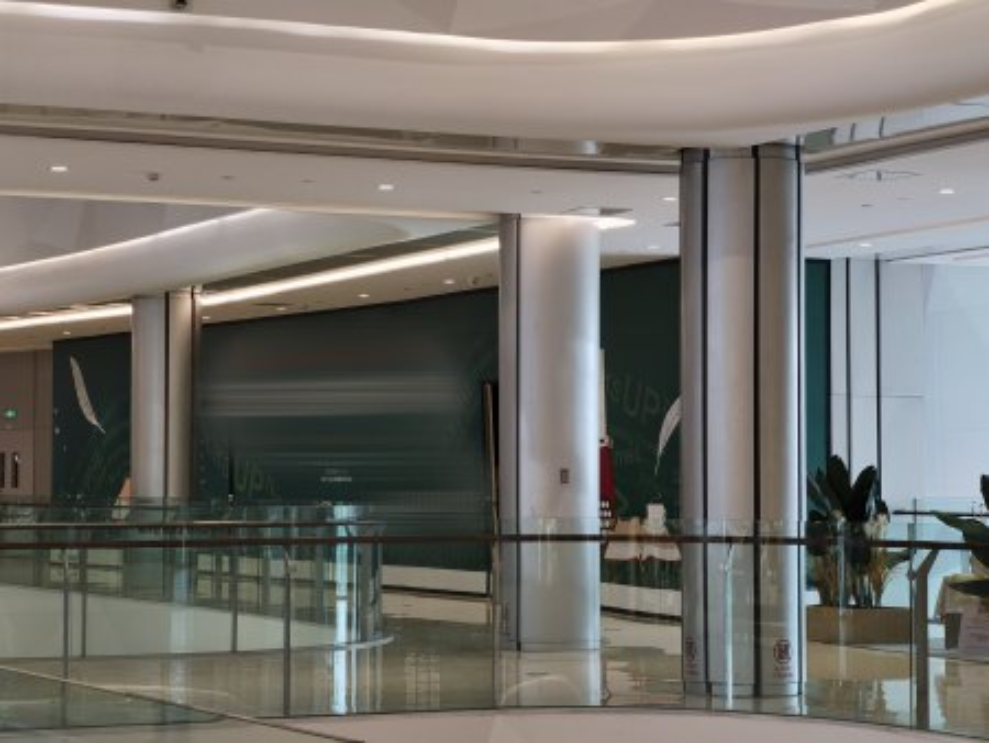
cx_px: 494
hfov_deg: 22.2
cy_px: 372
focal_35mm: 88
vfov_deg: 16.8
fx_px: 2516
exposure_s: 1/100
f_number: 2.4
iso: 100
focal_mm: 7.48
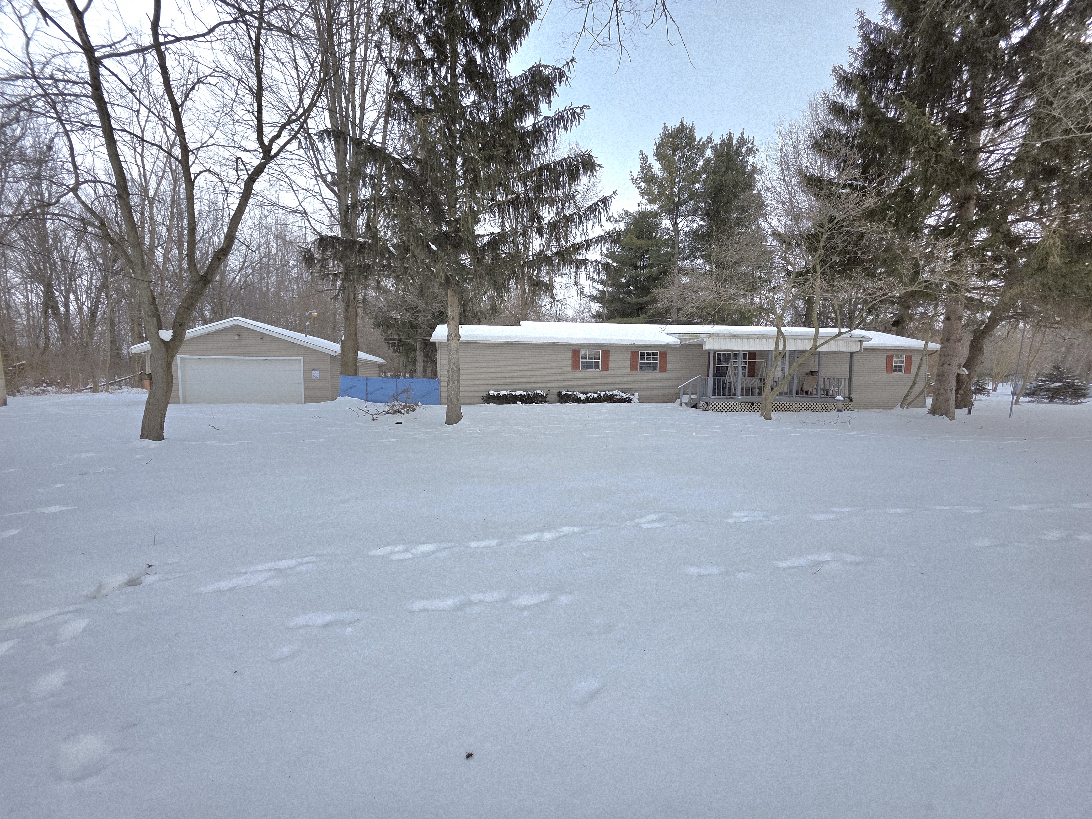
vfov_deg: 89.9
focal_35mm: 13
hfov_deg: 106.2
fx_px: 410
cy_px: 410
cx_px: 546
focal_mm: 2.2
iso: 40
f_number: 1.9
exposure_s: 1/714
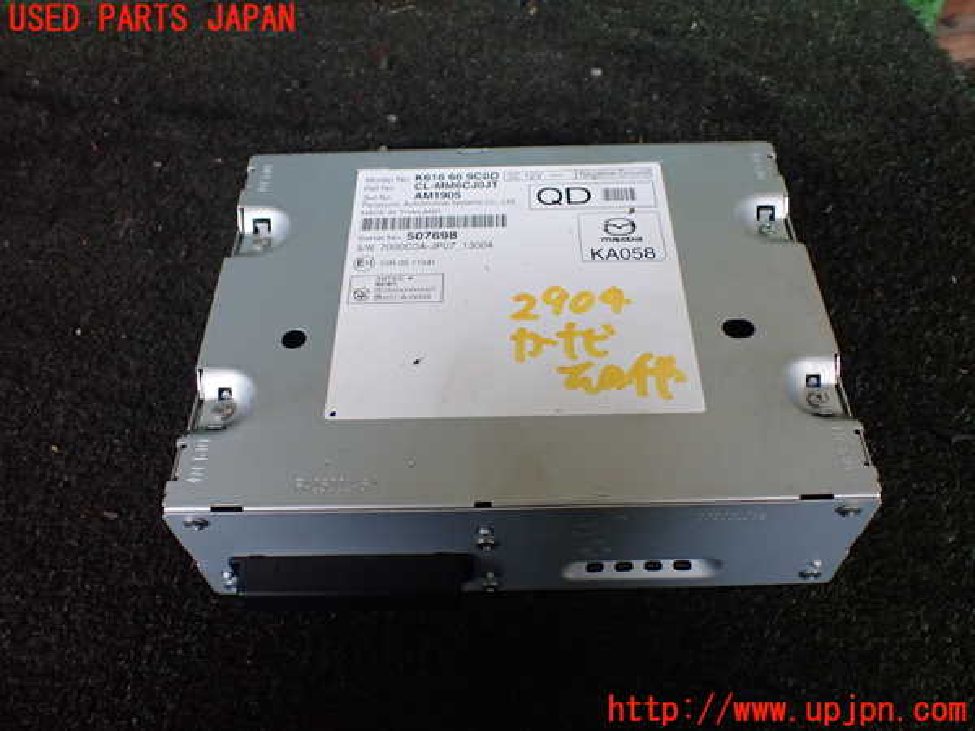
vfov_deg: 46.8
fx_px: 845
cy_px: 366
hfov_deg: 60.0
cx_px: 488
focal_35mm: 30
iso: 500
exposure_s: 1/125
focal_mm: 5.4
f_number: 2.3
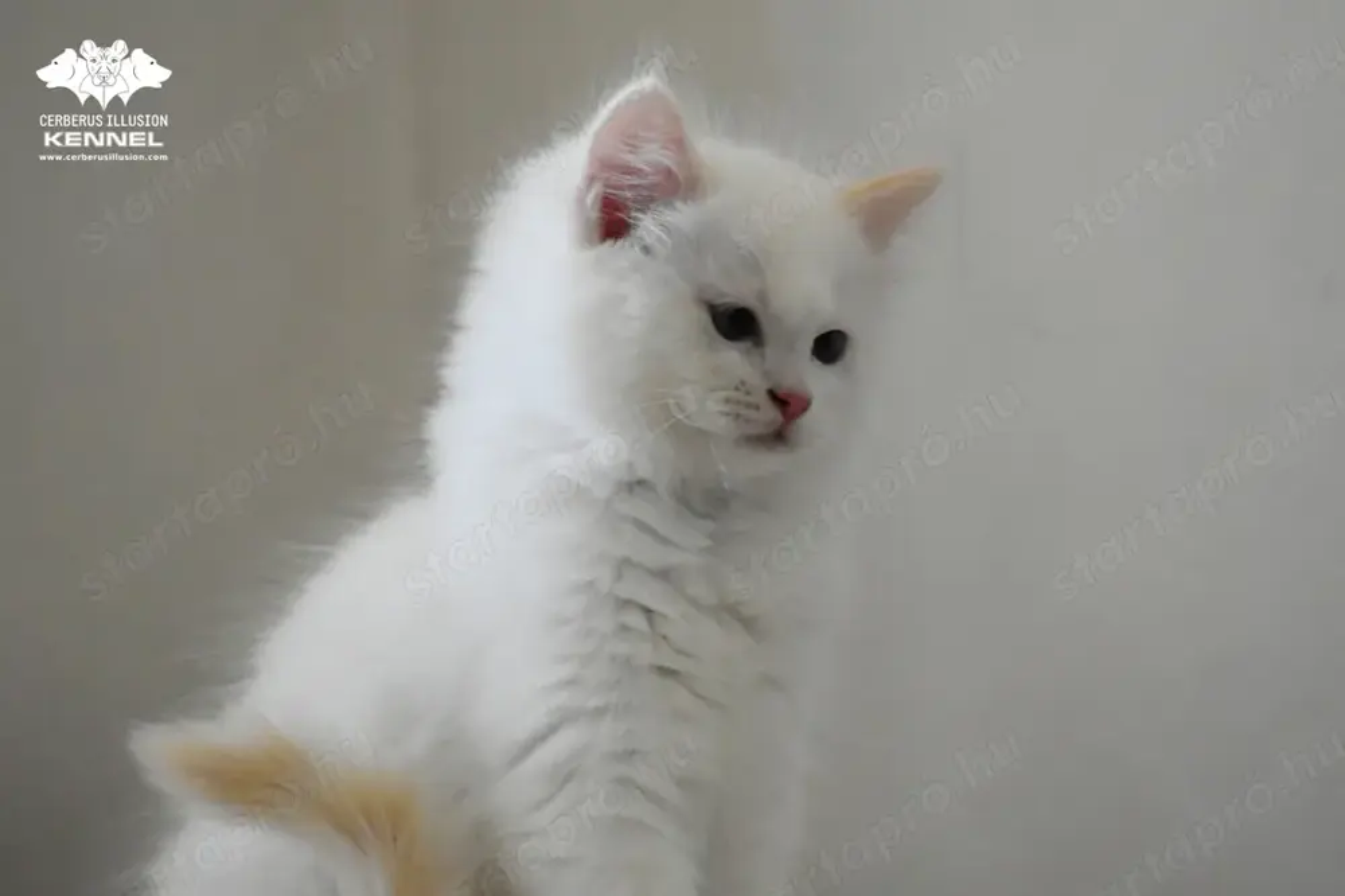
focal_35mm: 105
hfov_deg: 19.5
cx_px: 672
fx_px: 3921
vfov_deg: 13.0
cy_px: 448
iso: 3200
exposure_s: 1/320
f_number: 4.5
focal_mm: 70
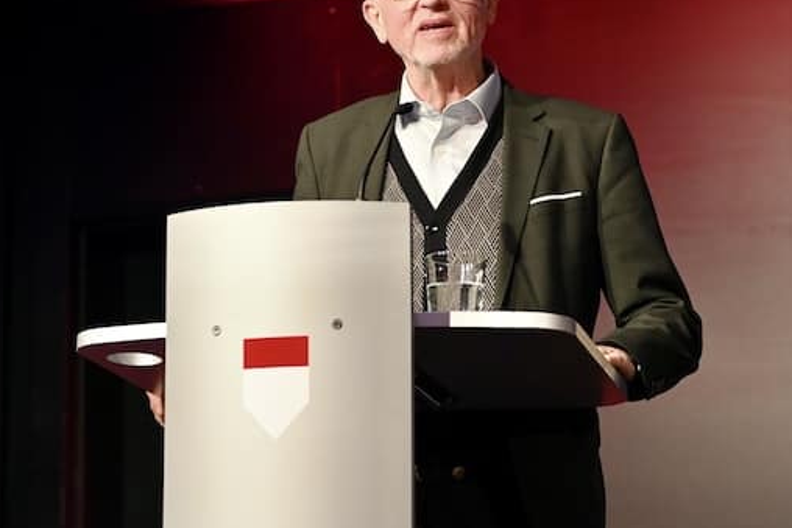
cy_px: 72
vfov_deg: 9.7
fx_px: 3103
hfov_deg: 14.5
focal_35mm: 141
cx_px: 427
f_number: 3.5
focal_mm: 70
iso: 1000
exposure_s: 1/125
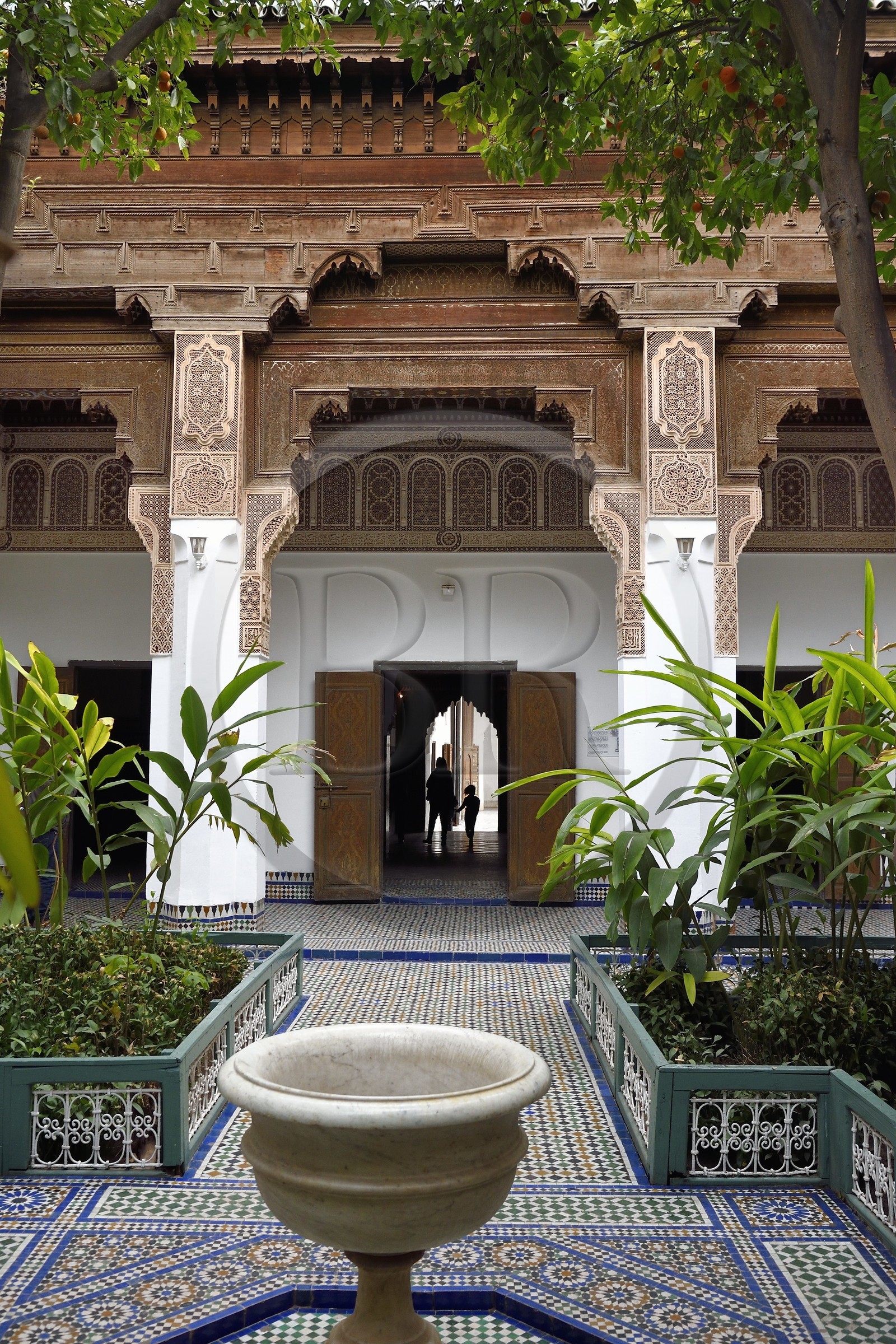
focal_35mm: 31
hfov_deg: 42.3
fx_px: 1157
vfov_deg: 60.3
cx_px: 448
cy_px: 672
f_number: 6.3
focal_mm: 31
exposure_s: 1/400
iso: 800
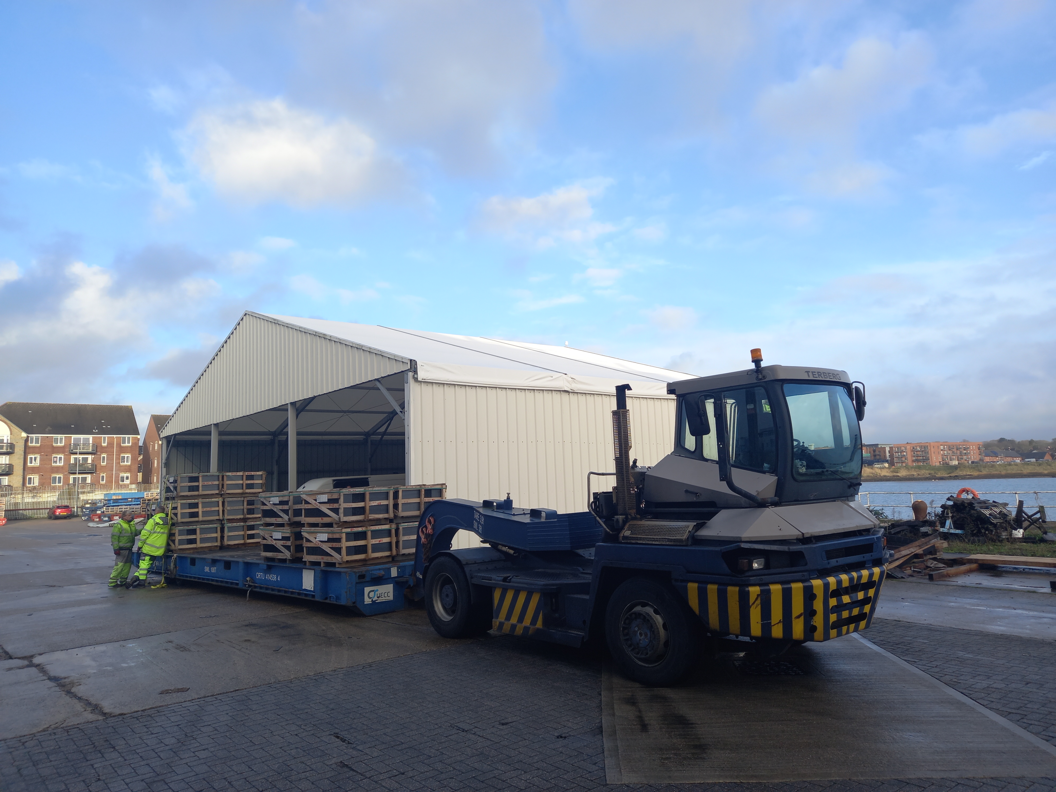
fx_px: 763
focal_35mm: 25
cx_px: 528
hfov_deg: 69.4
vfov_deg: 54.9
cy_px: 396
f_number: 2
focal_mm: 4.6
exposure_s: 1/287
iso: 25
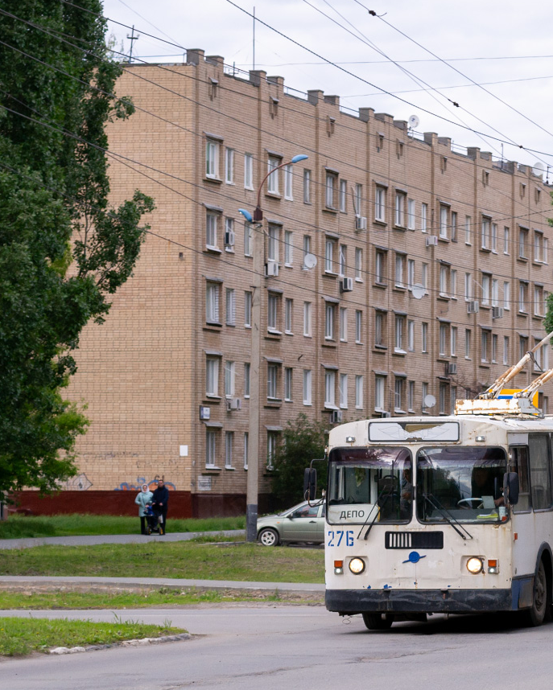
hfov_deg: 12.5
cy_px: 328
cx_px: 472
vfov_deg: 15.6
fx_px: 2515
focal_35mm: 123
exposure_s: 1/250
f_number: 5
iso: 200
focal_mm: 50
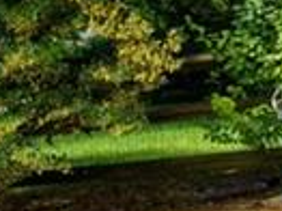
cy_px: 74
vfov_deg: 7.1
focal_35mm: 210
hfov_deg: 9.3
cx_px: 314
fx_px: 1709
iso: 100
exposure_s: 1/320
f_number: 5
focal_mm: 10.26
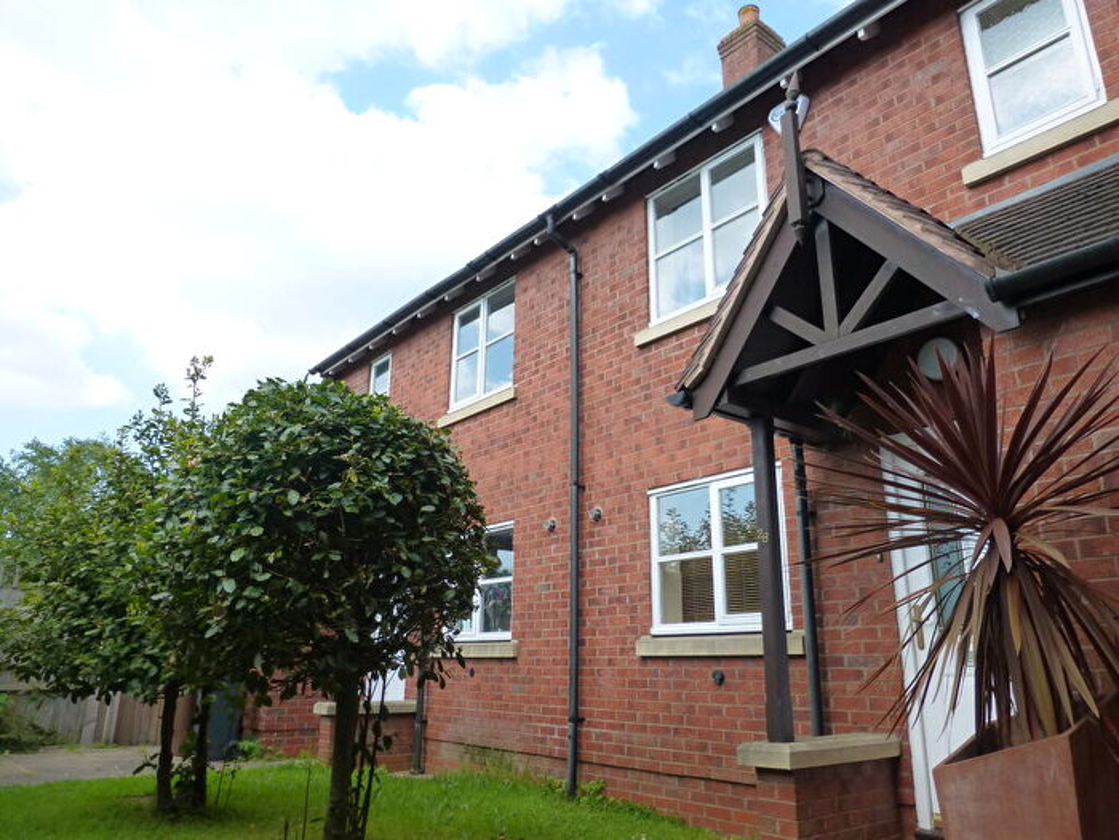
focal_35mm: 24
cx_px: 560
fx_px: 776
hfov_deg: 71.6
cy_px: 420
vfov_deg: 56.8
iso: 160
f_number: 4
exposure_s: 1/320
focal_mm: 4.3
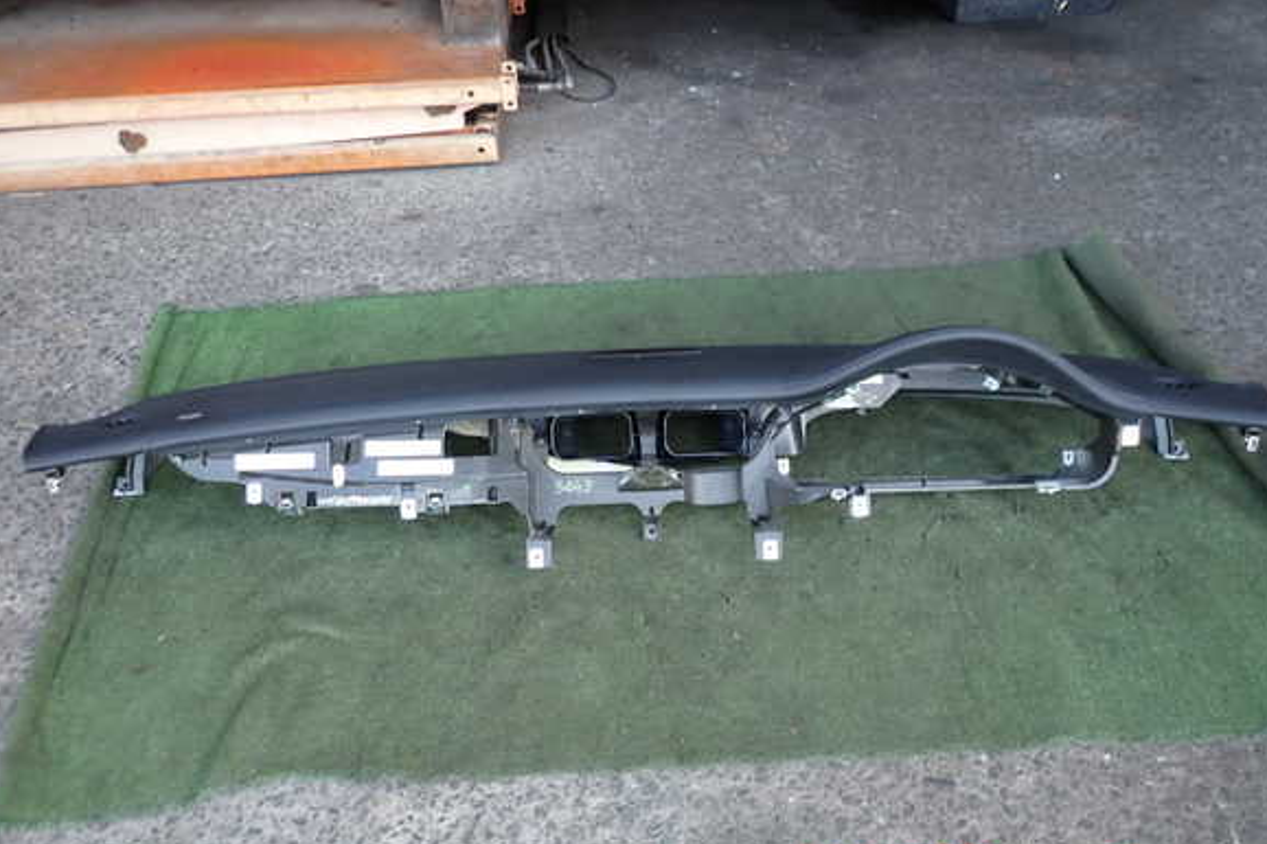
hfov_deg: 67.4
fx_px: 950
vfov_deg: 47.9
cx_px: 640
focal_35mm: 27
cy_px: 403
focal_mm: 4.5
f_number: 2
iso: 100
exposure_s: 1/80
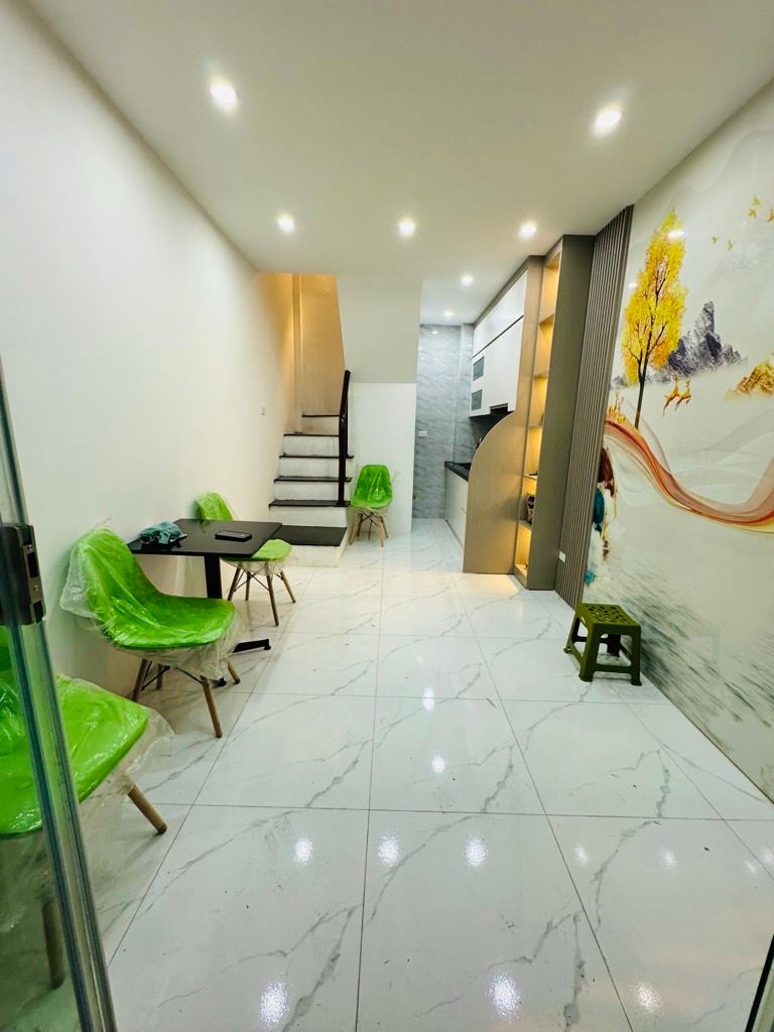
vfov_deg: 102.1
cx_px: 387
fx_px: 417
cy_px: 516
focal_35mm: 14
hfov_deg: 85.7
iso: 250
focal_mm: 2.22
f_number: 2.2
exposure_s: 1/100
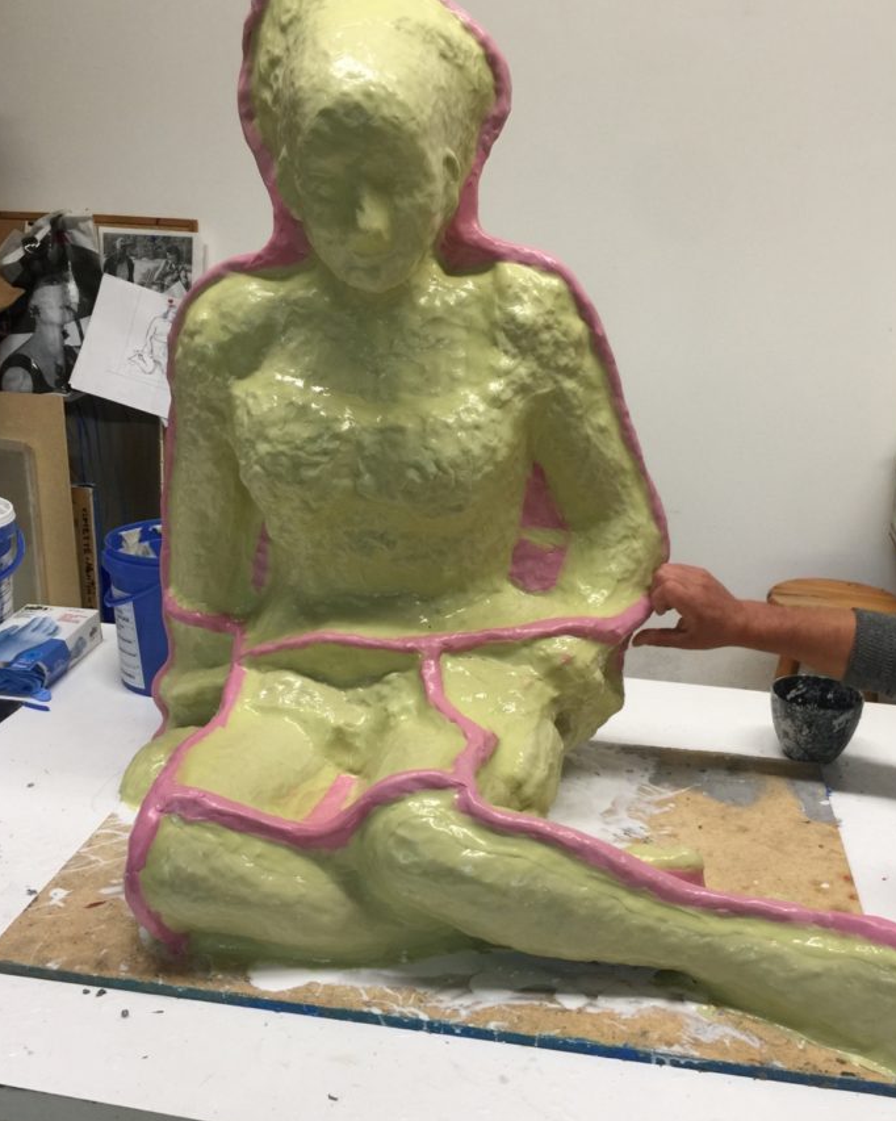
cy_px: 586
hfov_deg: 43.3
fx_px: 1127
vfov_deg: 52.8
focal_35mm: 34
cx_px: 451
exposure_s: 1/33
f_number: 2.2
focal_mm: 4.15
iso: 50
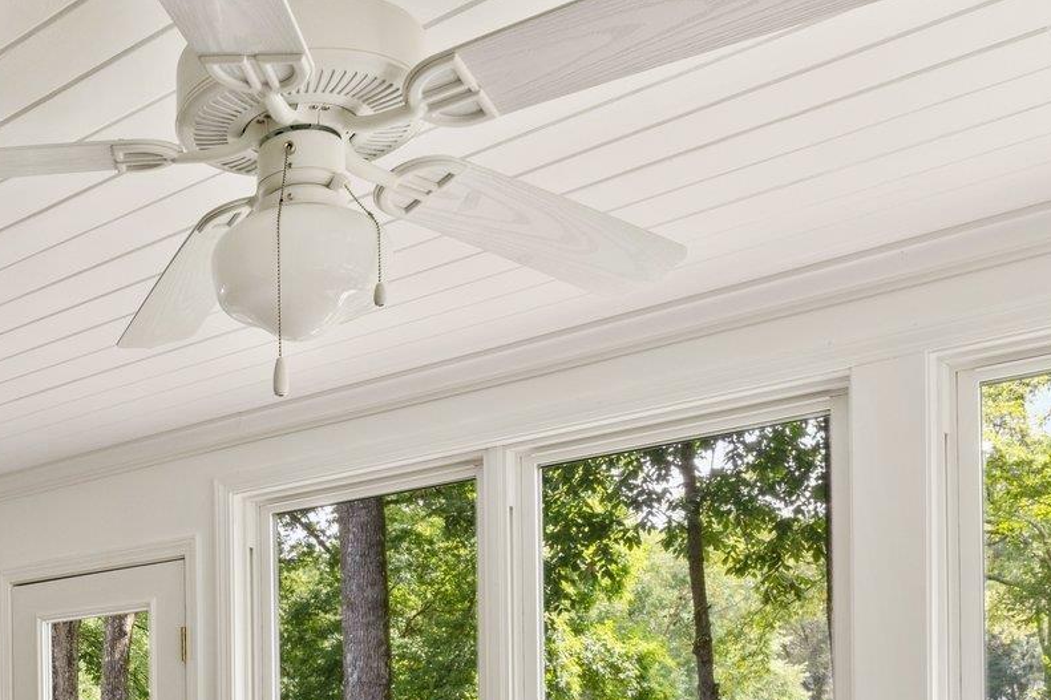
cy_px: 796
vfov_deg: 27.5
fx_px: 1284
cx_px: 48
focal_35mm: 44
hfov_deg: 40.1
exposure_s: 1/2
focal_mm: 17
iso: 200
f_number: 9
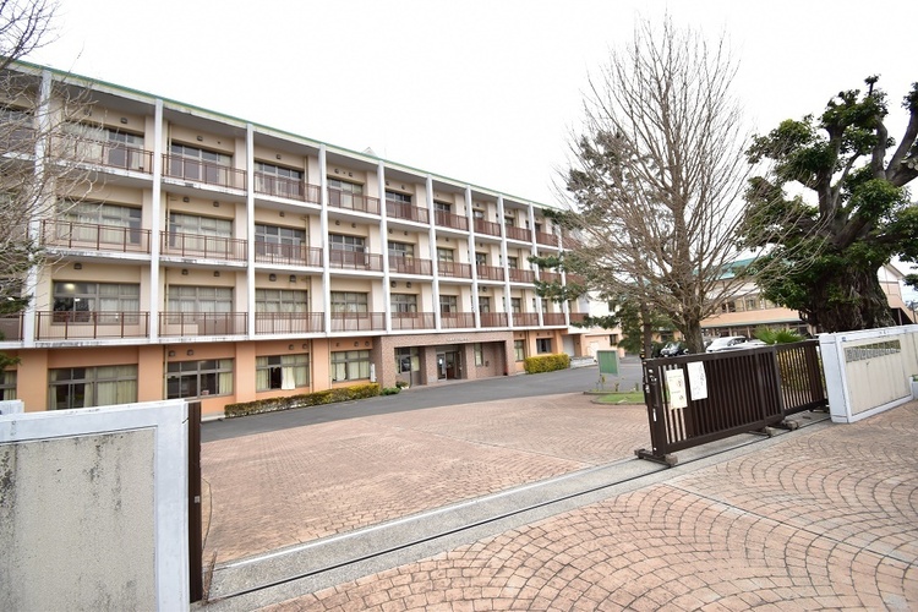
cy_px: 306
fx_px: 382
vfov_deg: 77.3
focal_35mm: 15
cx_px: 459
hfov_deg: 100.4
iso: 160
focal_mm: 10
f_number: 4.5
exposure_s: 1/200
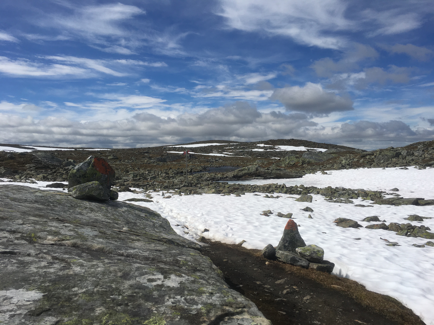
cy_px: 162
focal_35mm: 29
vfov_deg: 48.2
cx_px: 217
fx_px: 364
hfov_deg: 61.7
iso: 25
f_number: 2.2
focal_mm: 4.15
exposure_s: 1/4808
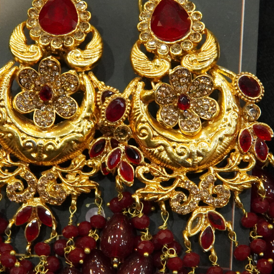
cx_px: 115
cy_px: 128
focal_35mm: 85
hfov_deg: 20.4
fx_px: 761
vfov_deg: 20.4
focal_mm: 30
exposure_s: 1/80
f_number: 9
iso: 6400
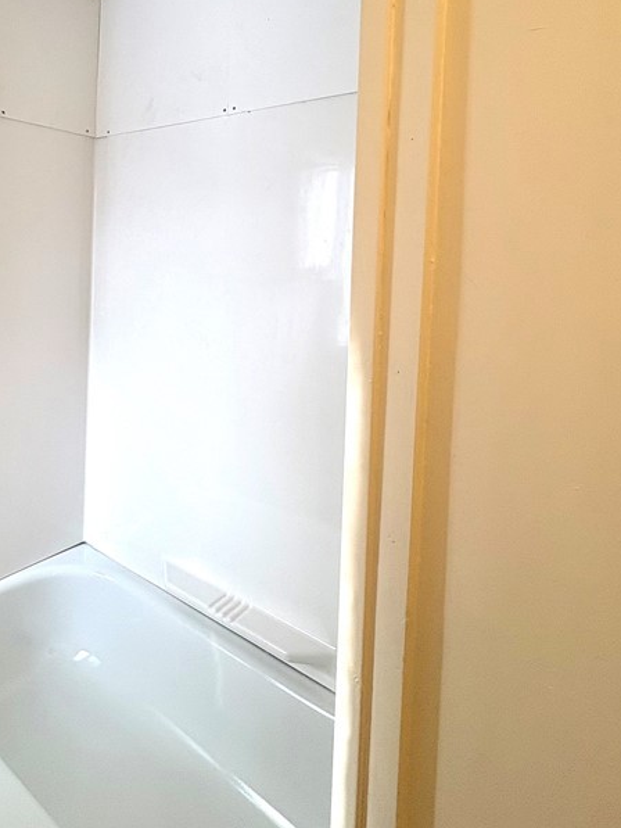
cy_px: 273
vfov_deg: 69.5
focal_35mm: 24
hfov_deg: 54.8
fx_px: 574
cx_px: 176
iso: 80
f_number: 2.2
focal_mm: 2.22
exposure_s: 1/120
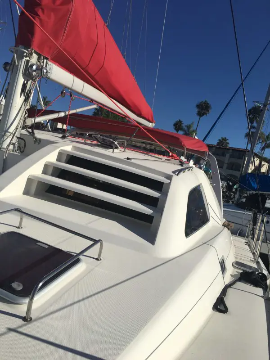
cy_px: 180
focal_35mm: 29
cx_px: 135
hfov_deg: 48.2
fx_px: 302
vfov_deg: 61.7
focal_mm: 4.15
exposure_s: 1/4049
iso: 25
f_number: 2.2
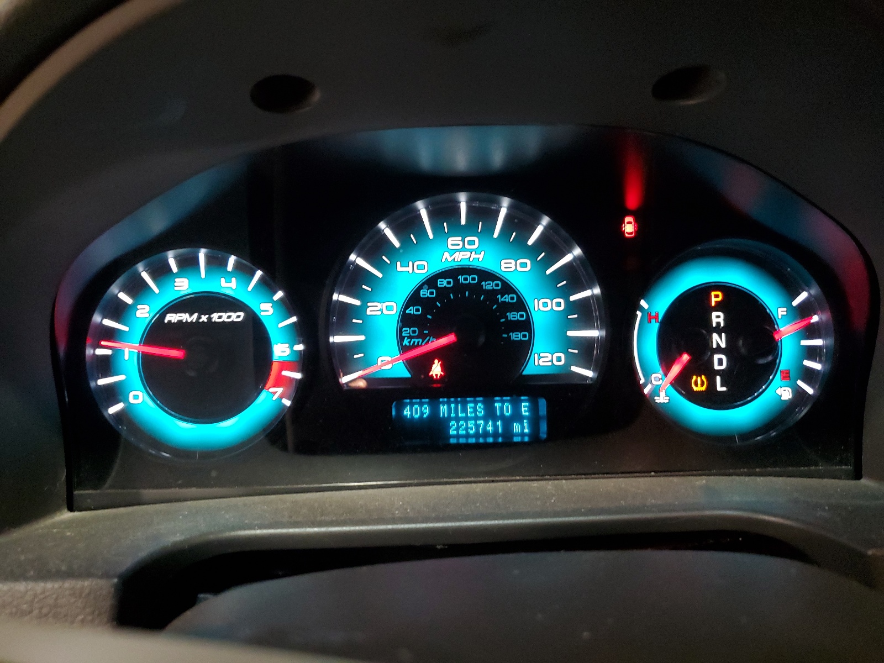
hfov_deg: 67.3
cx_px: 442
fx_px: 664
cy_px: 332
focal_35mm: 26
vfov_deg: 53.1
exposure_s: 1/25
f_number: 1.5
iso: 306
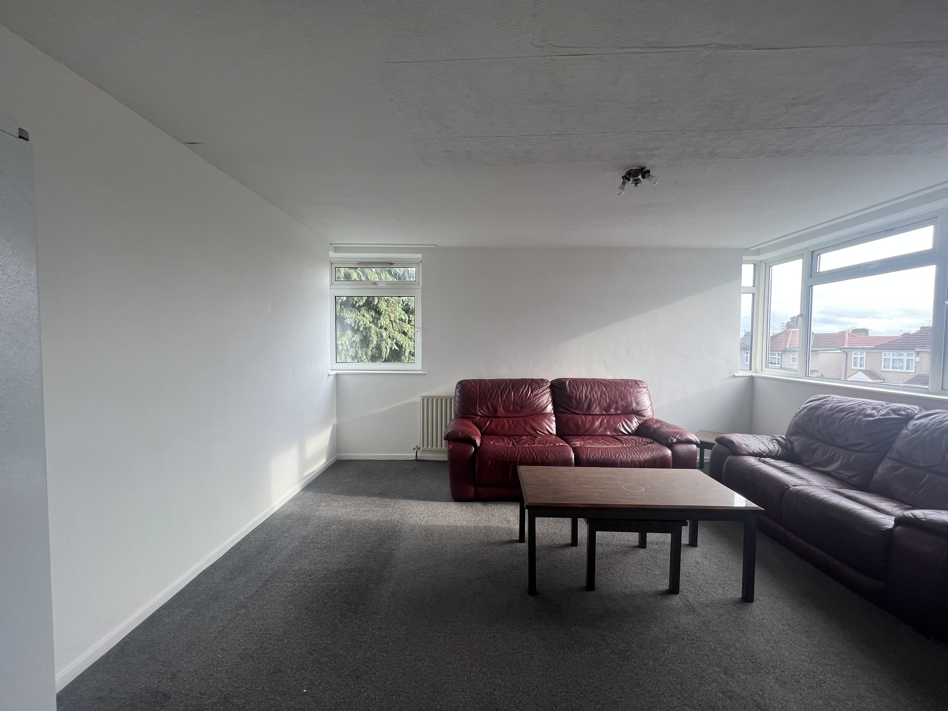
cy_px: 356
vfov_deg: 89.9
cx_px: 474
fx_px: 356
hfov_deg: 106.2
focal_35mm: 13
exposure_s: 1/99
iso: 50
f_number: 1.8
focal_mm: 1.57
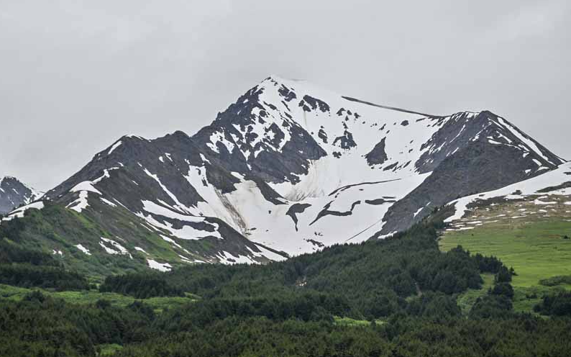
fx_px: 1758
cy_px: 190
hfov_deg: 18.4
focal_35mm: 113
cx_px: 284
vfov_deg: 11.6
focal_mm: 110
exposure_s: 1/800
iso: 100
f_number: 5
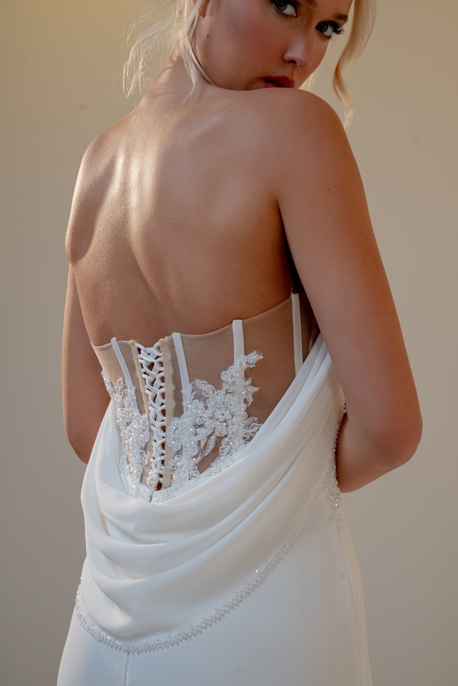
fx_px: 1145
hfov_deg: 22.6
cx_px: 229
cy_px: 343
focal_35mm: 60
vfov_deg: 33.4
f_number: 8
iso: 1250
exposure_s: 1/250
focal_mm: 60
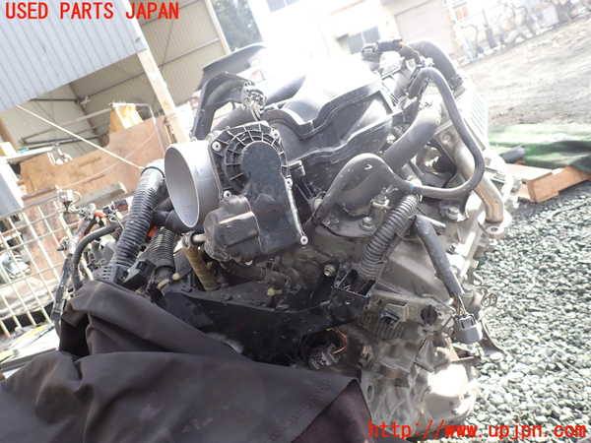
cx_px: 296
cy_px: 222
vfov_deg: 54.9
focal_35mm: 25
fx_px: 427
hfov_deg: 69.4
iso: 100
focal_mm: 4.5
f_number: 2.8
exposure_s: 1/200
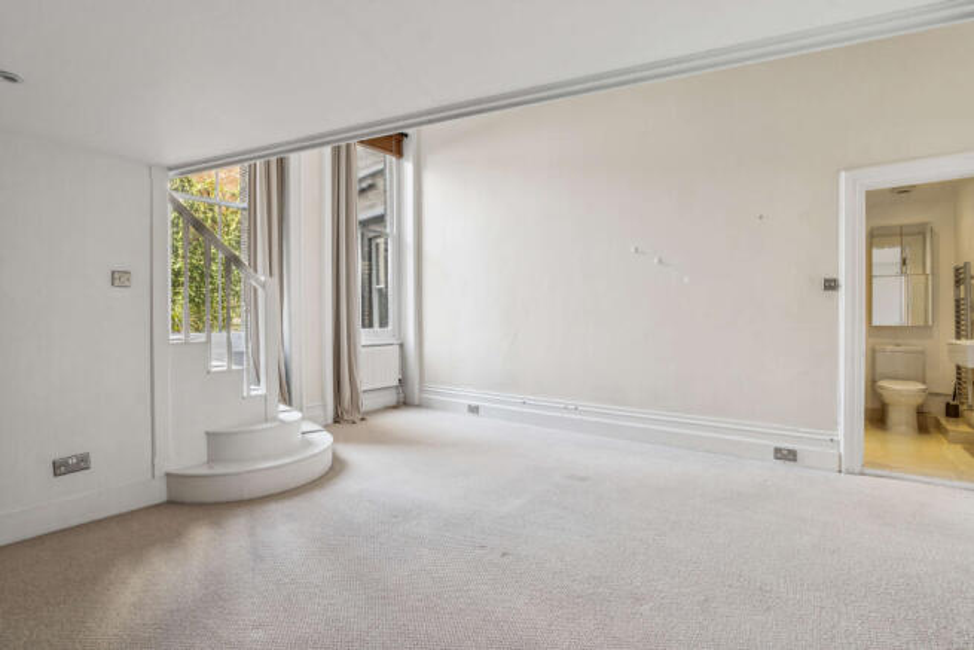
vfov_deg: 73.8
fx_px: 433
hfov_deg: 96.7
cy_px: 325
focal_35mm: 16
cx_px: 487
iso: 400
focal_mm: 16
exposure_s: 1/8
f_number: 11
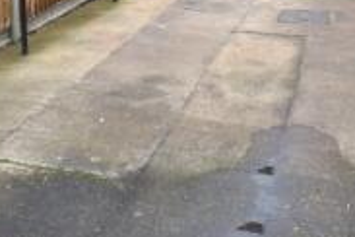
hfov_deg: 23.6
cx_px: 196
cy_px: -32
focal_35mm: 86
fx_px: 848
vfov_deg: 15.4
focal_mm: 22
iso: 400
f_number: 5.6
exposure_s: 1/125
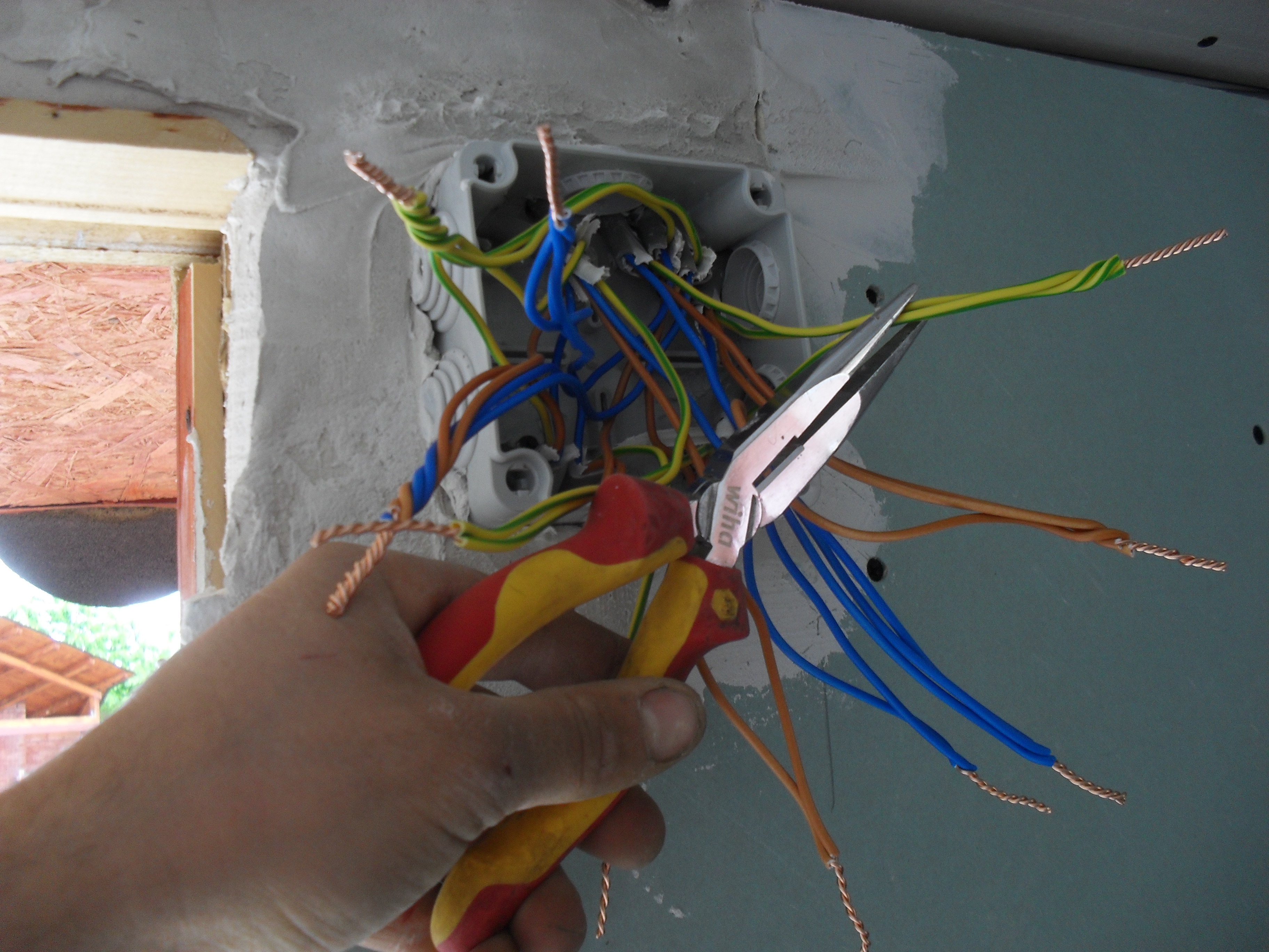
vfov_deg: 40.7
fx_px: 1283
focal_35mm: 35
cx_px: 634
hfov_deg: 52.6
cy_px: 476
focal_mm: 6.3
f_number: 3.2
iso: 100
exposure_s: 1/45
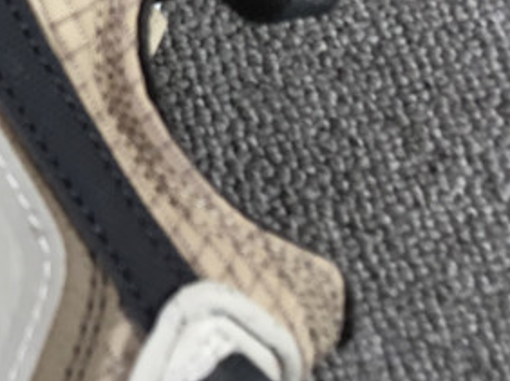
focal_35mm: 99
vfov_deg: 14.3
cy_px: -106
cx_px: -105
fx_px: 1457
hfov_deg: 18.8
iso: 25
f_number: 2.4
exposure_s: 1/100
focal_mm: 3.3
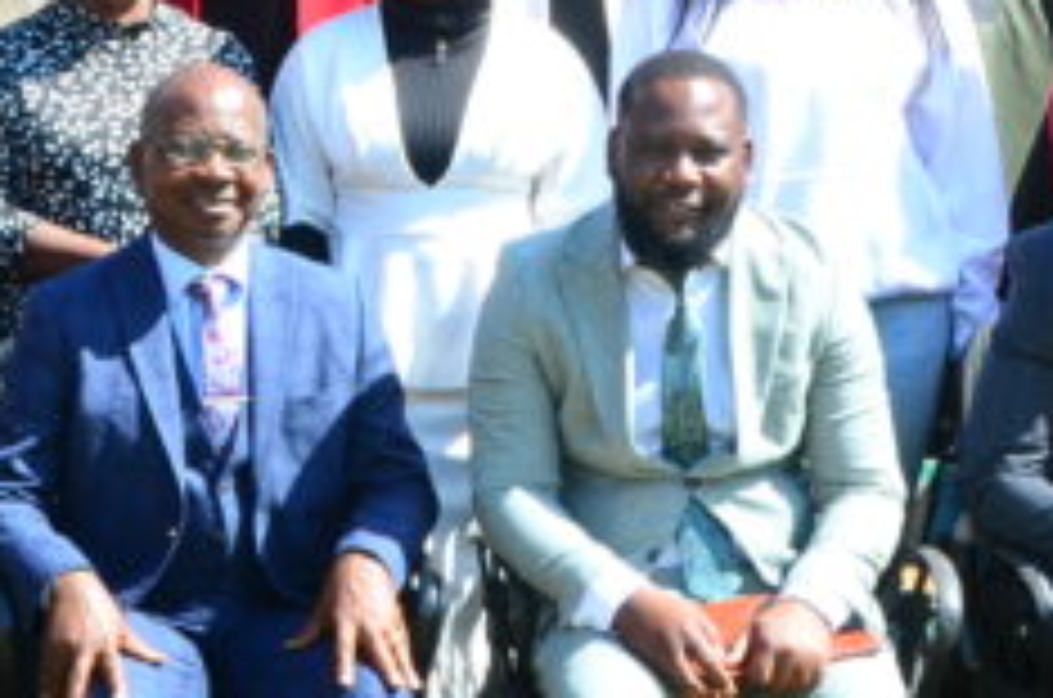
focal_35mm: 118
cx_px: -158
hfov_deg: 16.7
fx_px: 3444
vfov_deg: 11.5
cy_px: 171
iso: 320
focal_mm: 18
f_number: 11
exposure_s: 1/125
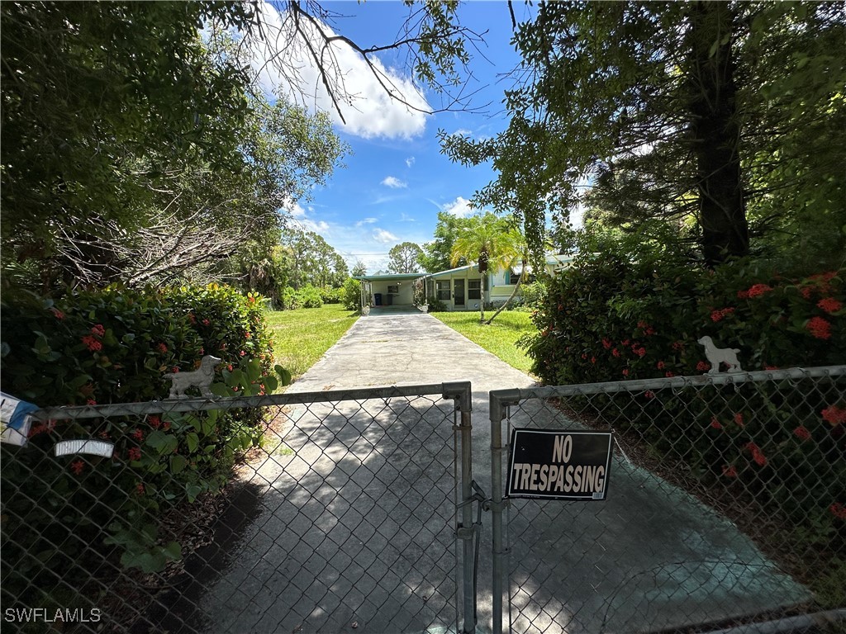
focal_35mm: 14
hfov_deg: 102.1
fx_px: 342
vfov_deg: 85.7
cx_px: 423
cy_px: 317
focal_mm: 2.22
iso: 50
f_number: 2.2
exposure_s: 1/1435
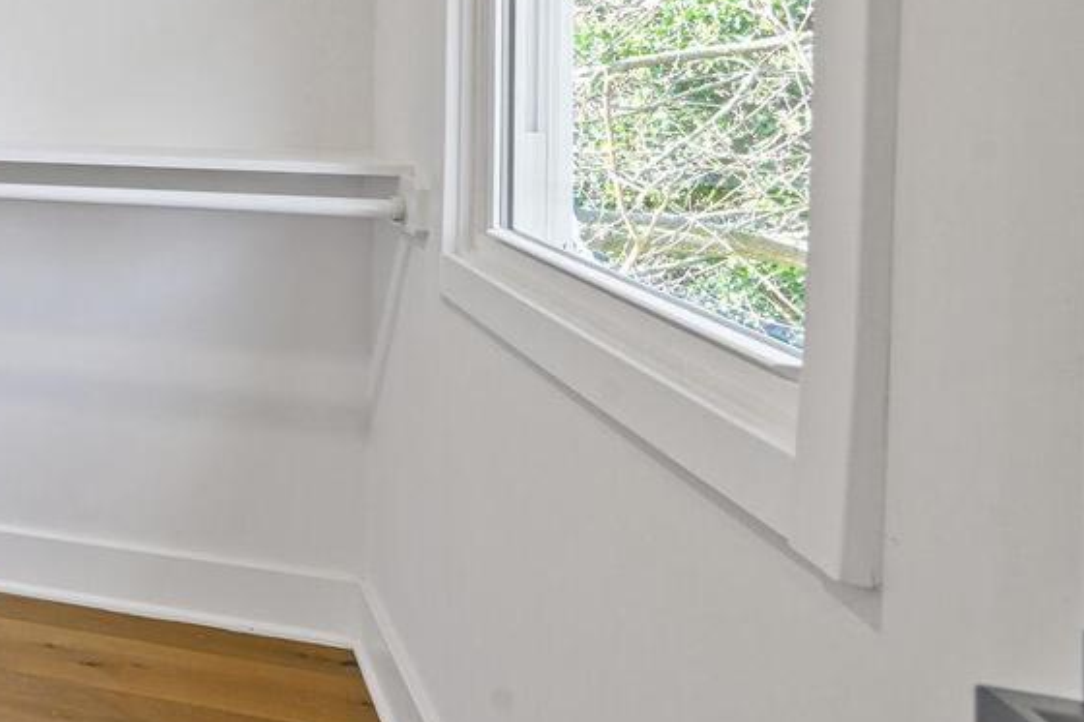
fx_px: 1084
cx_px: -304
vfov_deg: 34.7
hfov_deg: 36.4
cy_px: 66
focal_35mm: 36
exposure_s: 1/13
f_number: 9
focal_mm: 14
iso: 200
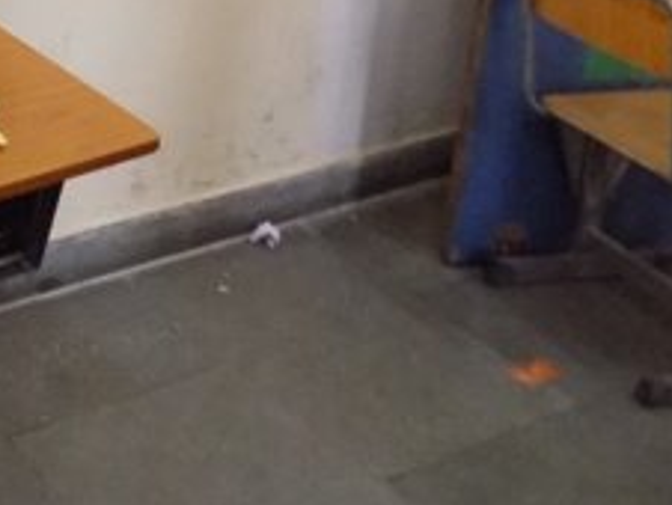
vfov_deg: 20.2
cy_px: -202
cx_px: -226
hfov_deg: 25.3
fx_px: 1263
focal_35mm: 65
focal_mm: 4
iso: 400
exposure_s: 1/25
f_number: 3.1
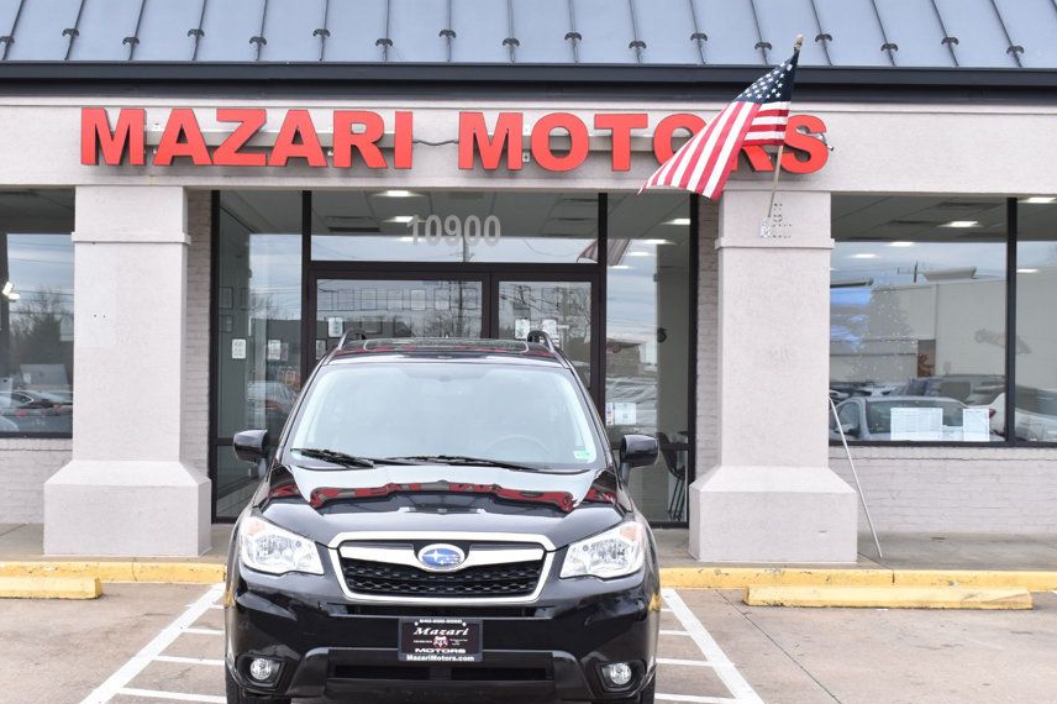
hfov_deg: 35.8
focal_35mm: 56
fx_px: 1632
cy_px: 390
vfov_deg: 24.3
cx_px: 436
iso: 400
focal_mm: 31
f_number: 8
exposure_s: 1/160
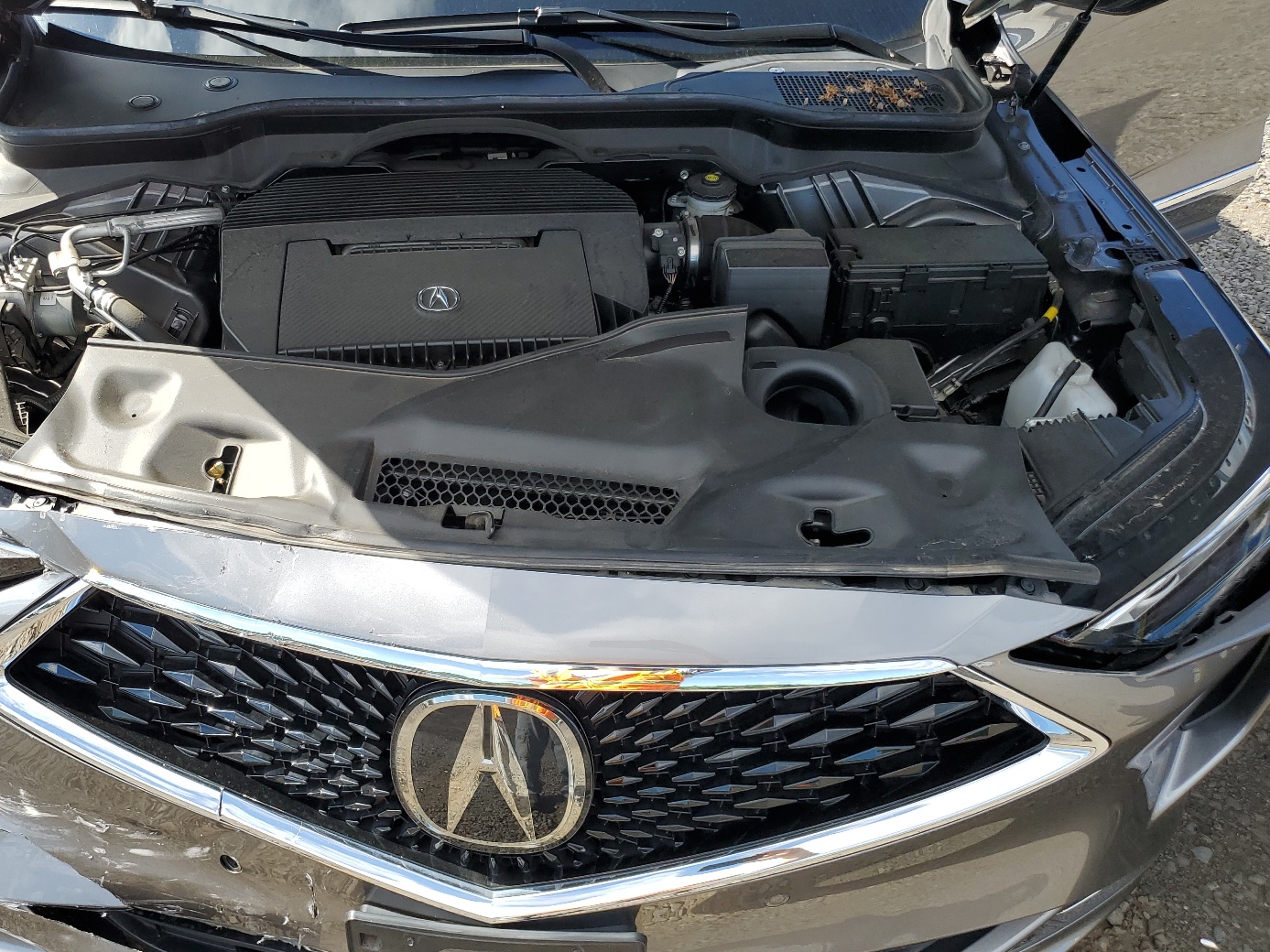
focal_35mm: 30
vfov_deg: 46.8
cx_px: 543
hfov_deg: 59.7
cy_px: 456
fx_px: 1101
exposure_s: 1/1111
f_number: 1.5
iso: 50
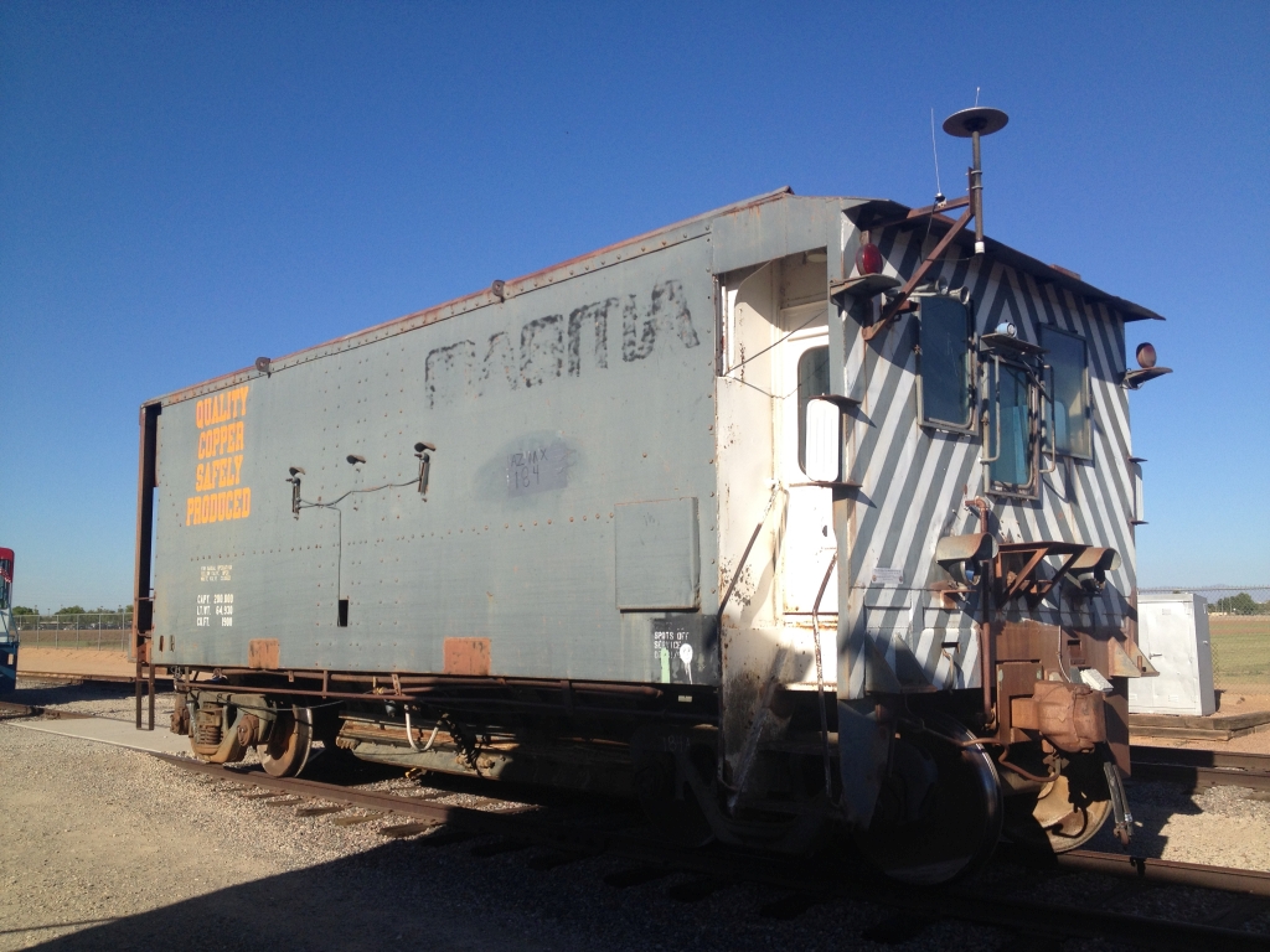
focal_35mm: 35
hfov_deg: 52.6
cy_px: 476
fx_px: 1284
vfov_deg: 40.7
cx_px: 635
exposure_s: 1/1783
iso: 50
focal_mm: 4.28
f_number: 2.4
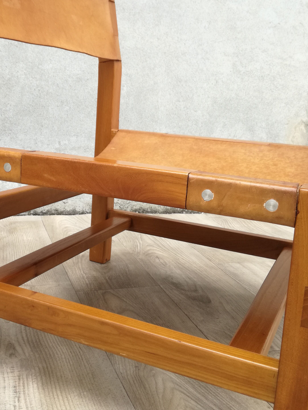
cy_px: 166
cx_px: 104
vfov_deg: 47.6
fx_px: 463
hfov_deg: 36.5
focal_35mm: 39
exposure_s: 1/207
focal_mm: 3.79
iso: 50
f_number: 2
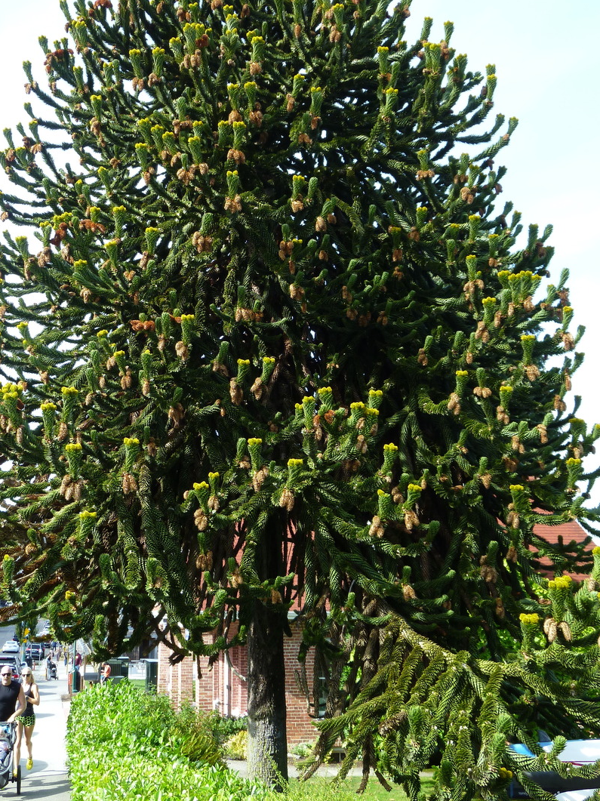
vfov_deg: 52.6
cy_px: 371
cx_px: 239
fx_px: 809
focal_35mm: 35
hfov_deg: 40.5
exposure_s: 1/125
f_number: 3.5
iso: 80
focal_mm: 5.2
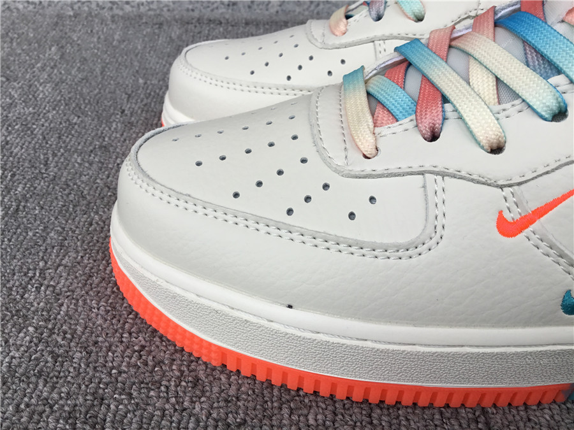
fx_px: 514
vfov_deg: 45.4
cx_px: 287
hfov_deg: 58.4
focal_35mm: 31
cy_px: 215
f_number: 2.4
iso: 25
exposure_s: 1/132
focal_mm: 3.3
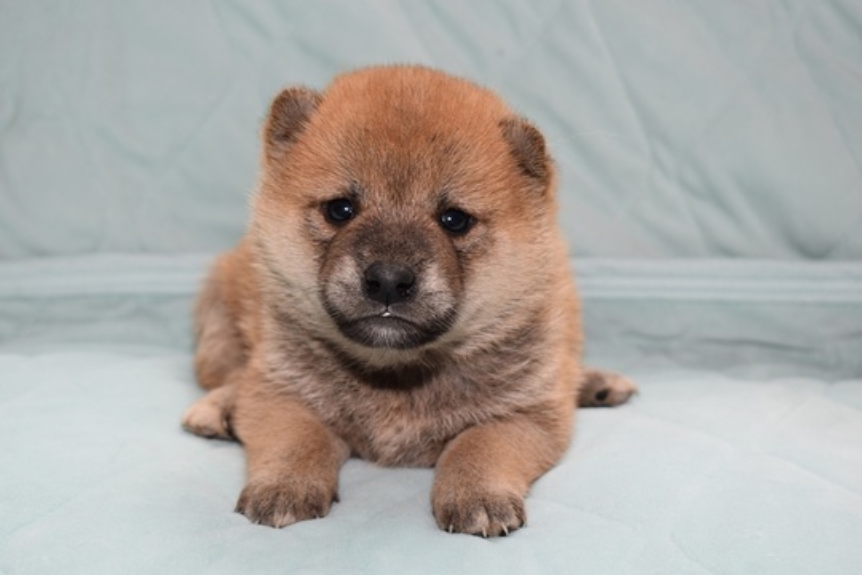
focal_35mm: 60
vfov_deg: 22.6
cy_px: 288
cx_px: 431
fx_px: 1437
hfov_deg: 33.4
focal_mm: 40
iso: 250
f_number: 5.6
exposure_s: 1/125
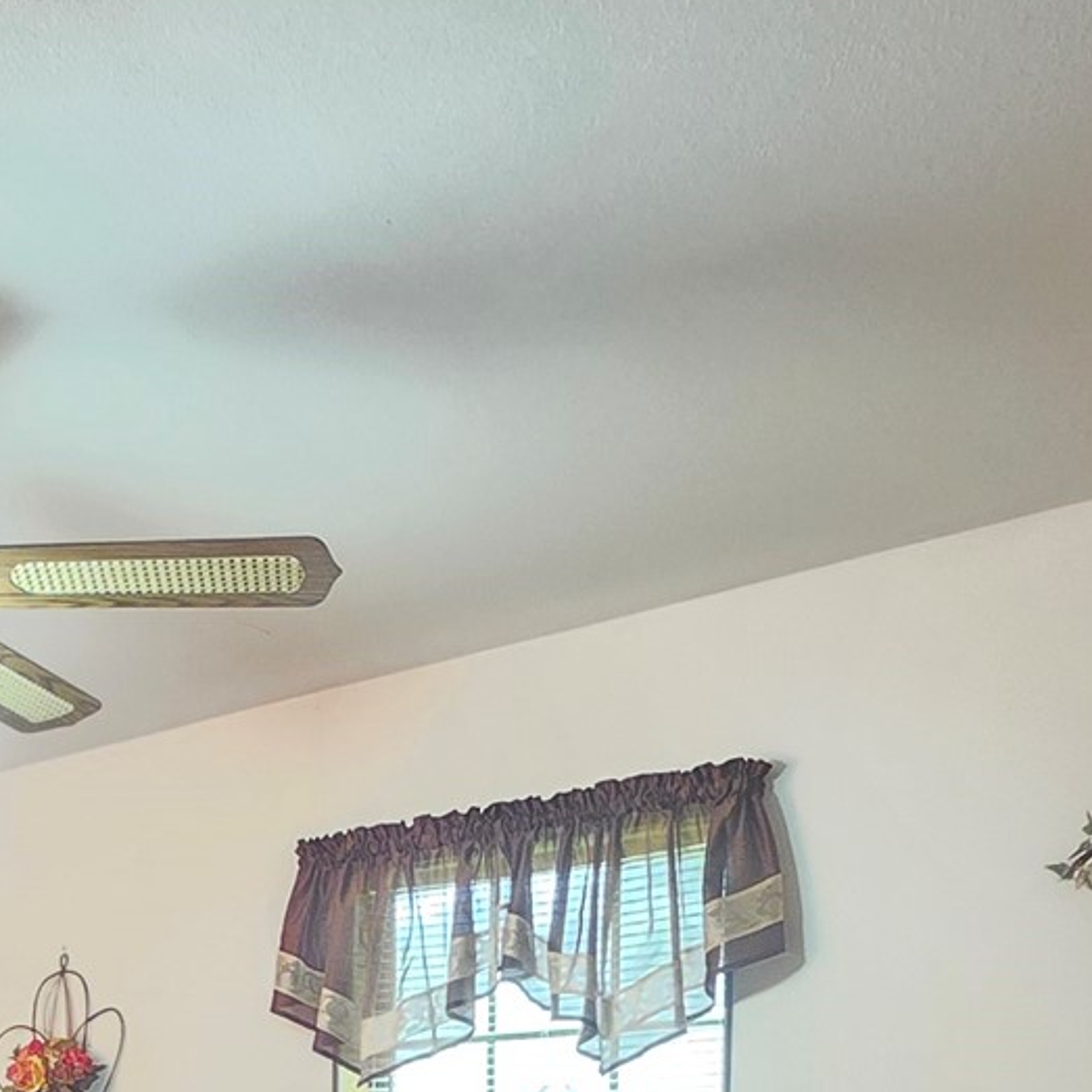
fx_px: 1606
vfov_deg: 31.0
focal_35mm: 45
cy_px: 1345
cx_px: 146
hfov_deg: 35.7
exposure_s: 1/40
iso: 1000
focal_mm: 2.2
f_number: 1.9
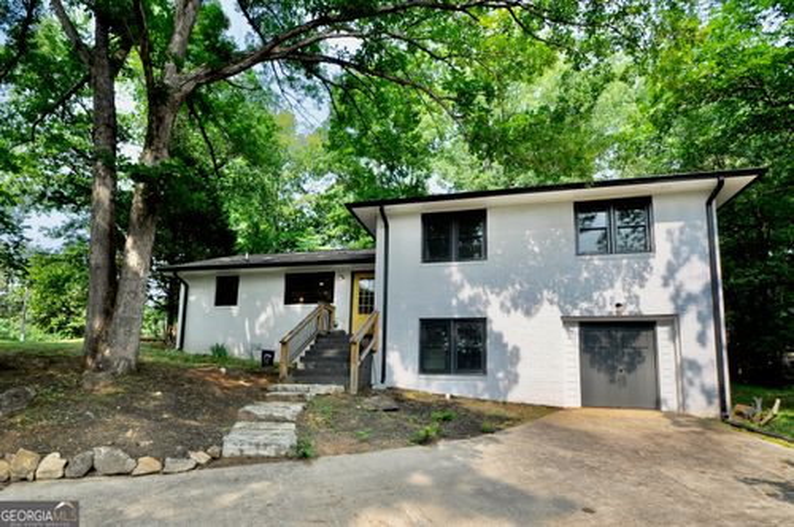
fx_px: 330
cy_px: 264
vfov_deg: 77.2
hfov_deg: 100.5
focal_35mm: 15
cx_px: 397
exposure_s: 1/200
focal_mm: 10
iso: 200
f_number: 7.1
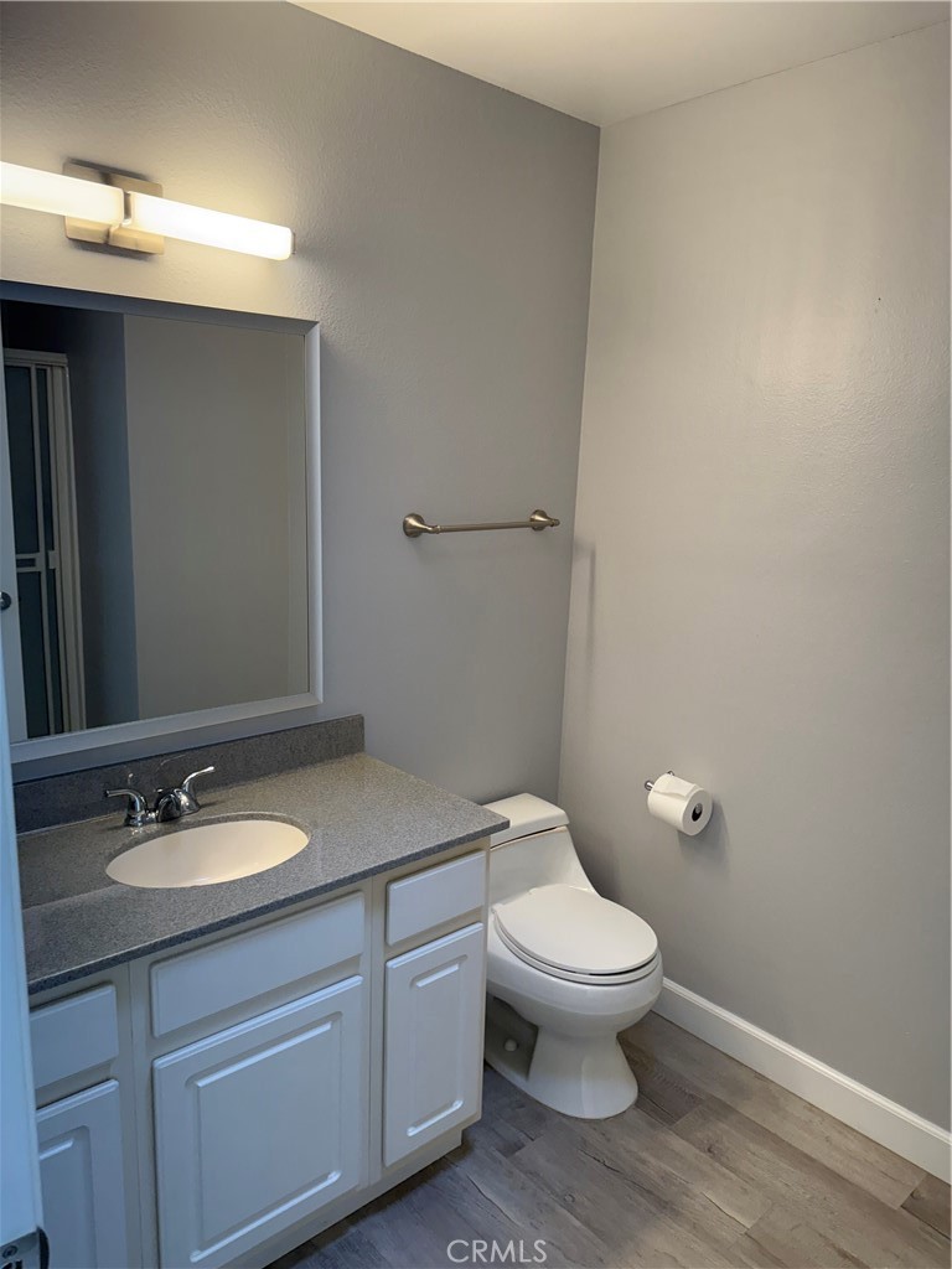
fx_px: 880
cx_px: 476
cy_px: 634
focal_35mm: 24
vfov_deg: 71.6
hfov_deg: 56.8
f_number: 1.78
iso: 200
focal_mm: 6.76
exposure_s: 1/204
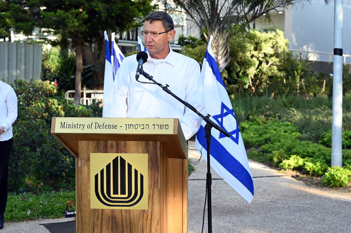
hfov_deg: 28.9
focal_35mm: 70
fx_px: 682
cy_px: 116
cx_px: 176
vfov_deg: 19.4
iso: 1600
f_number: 7.1
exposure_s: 1/500
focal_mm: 70
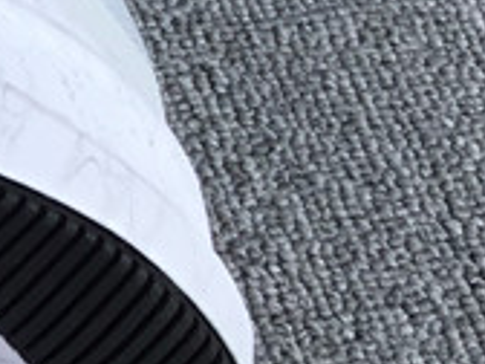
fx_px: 2326
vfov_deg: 8.8
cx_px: -635
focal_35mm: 166
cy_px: -126
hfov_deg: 10.4
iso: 25
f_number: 2.4
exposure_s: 1/455
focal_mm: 3.3
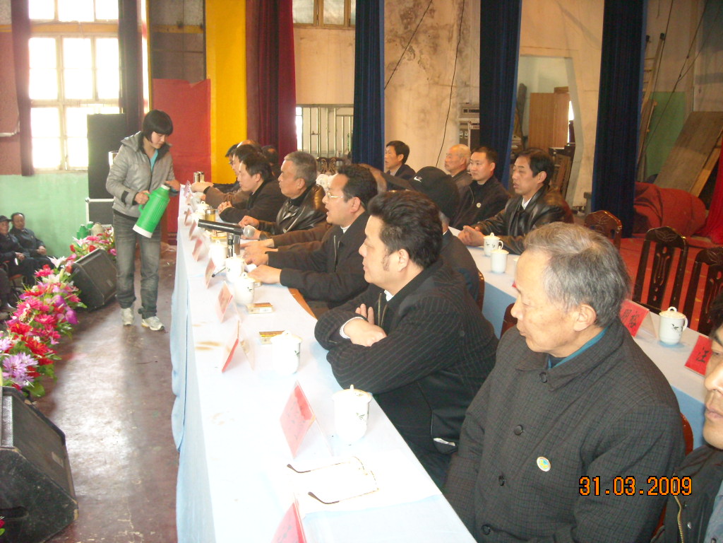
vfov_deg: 40.7
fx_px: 731
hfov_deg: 52.6
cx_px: 362
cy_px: 272
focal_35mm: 35
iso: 400
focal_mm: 5.7
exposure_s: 1/30
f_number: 2.8
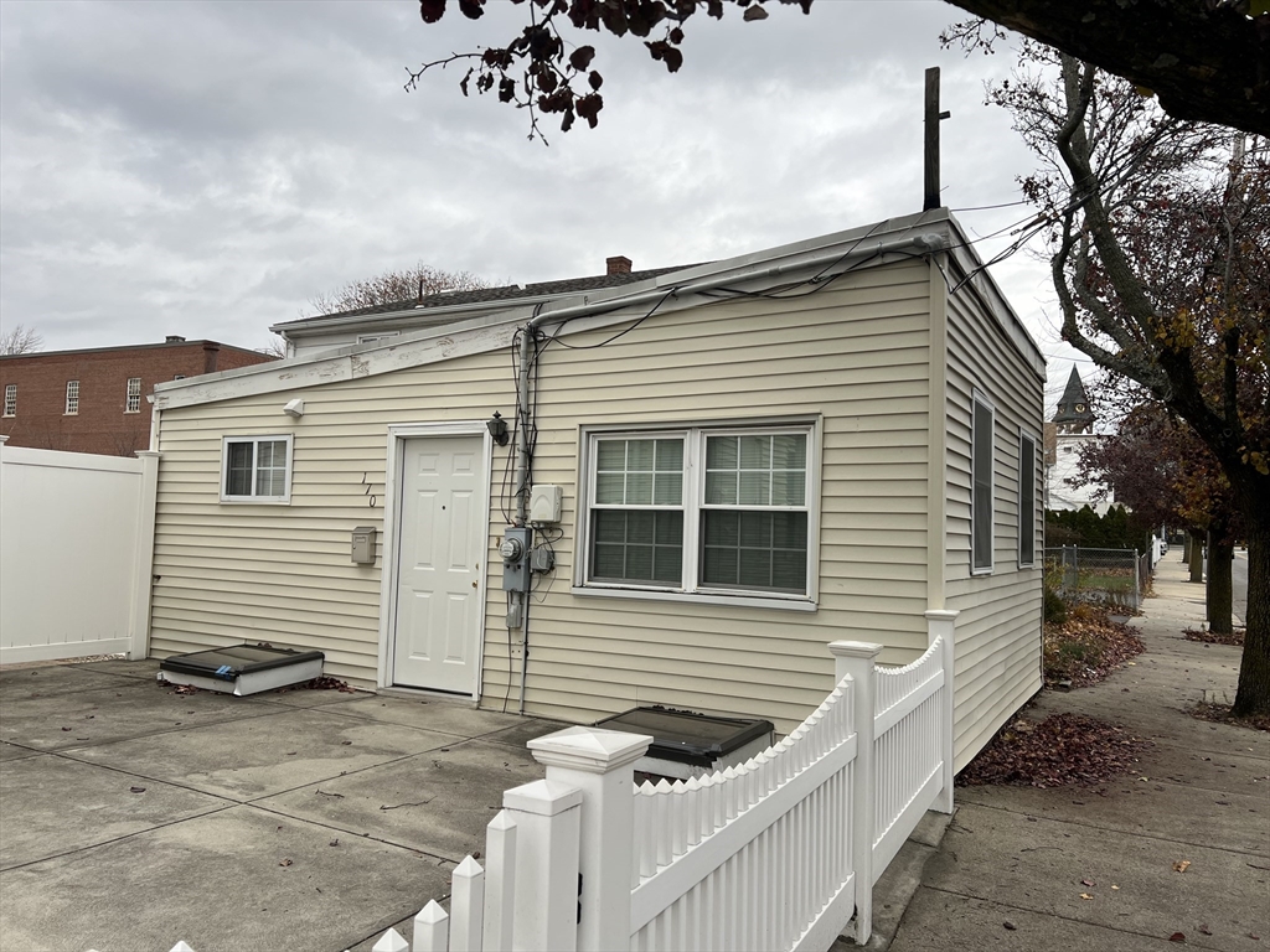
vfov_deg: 53.1
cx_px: 635
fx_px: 954
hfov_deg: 67.3
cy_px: 476
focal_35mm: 26
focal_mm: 5.7
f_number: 1.5
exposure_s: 1/718
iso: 50
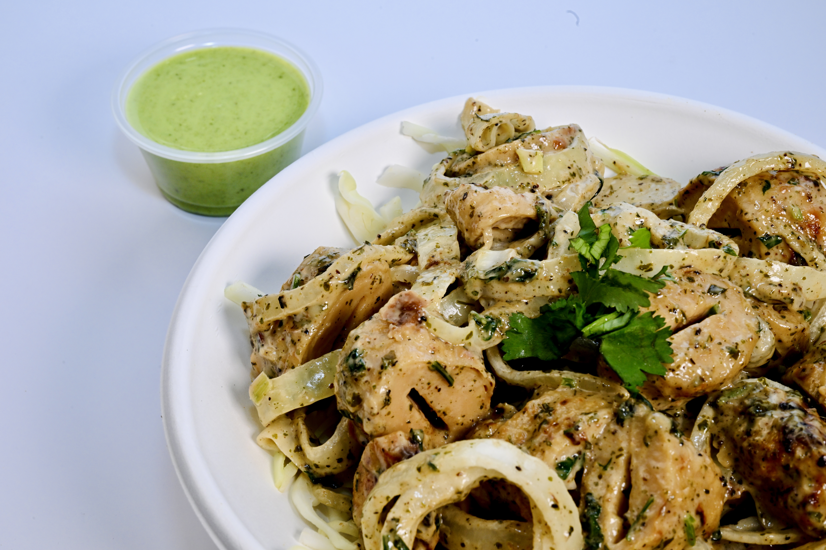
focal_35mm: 69
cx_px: 413
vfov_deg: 19.7
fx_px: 1583
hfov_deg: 29.2
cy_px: 275
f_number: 20
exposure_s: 1/80
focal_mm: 69
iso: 800
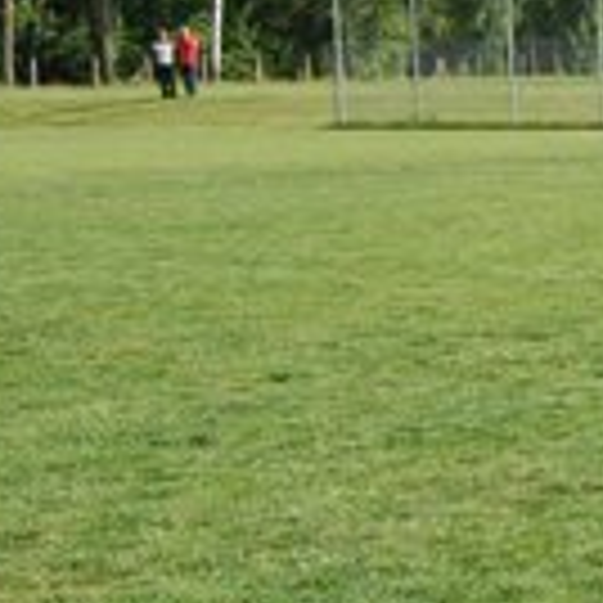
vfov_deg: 13.8
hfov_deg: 11.2
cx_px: 1508
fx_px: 2487
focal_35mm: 126
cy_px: 416
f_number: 8
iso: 200
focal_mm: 19
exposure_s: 1/250
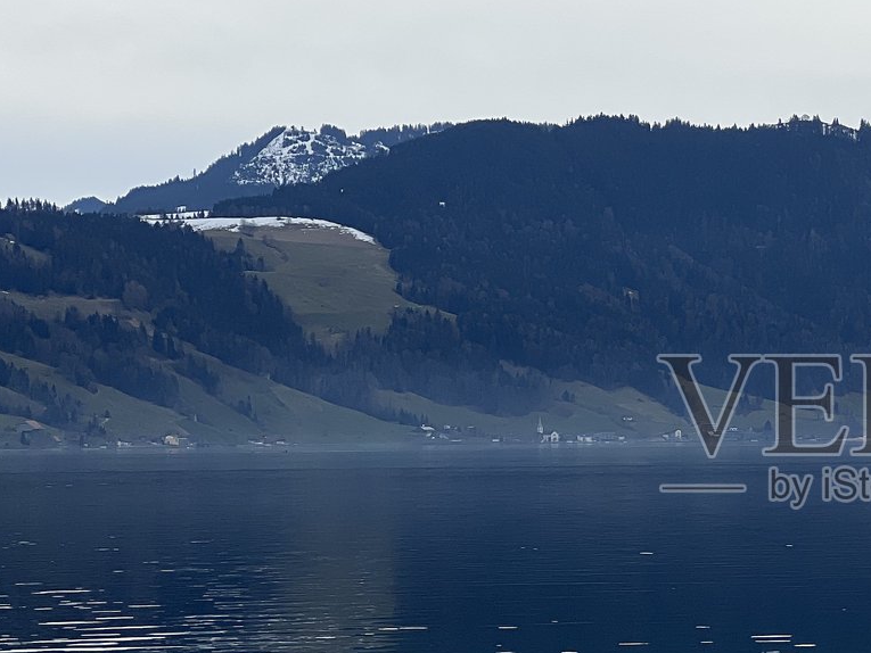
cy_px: 432
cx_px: 849
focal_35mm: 161
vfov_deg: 9.2
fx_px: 4052
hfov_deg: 12.1
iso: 32
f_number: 2.8
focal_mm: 9
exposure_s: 1/605
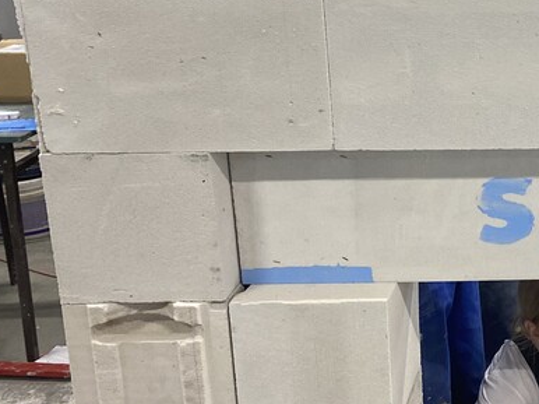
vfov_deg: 21.0
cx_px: 695
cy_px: 82
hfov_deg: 24.6
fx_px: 1074
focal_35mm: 69
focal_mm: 4.25
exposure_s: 1/100
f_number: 1.8
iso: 125
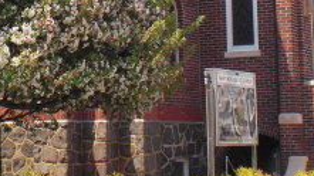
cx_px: 43
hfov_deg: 17.6
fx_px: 999
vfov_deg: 10.0
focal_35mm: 120
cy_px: -24
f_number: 5.6
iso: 64
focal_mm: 6.3
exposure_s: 1/200
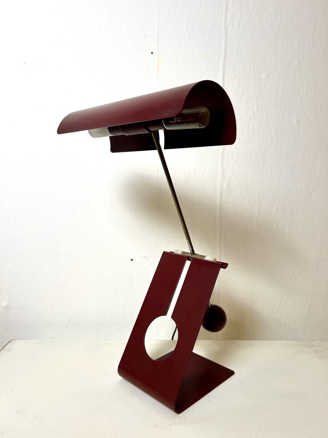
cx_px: 164
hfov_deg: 53.1
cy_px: 219
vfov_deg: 67.3
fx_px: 328
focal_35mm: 26
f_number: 1.5
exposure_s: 1/103
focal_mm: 5.7
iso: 32
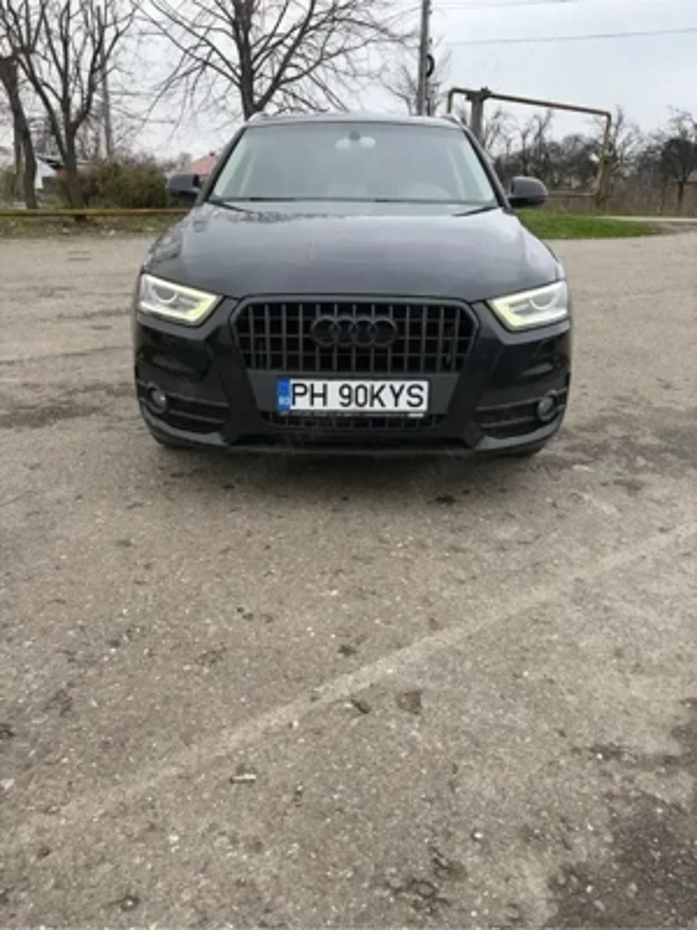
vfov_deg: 67.3
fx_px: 698
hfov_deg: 53.1
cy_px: 465
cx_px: 348
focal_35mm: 26
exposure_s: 1/224
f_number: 1.6
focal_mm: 5.96
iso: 40
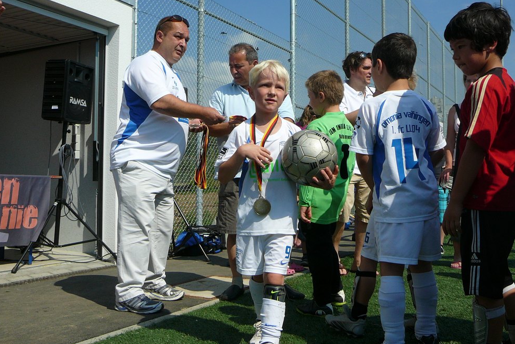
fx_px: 529
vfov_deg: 35.9
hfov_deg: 51.9
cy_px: 178
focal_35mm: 37
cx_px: 259
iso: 80
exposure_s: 1/640
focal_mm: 5.2
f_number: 5
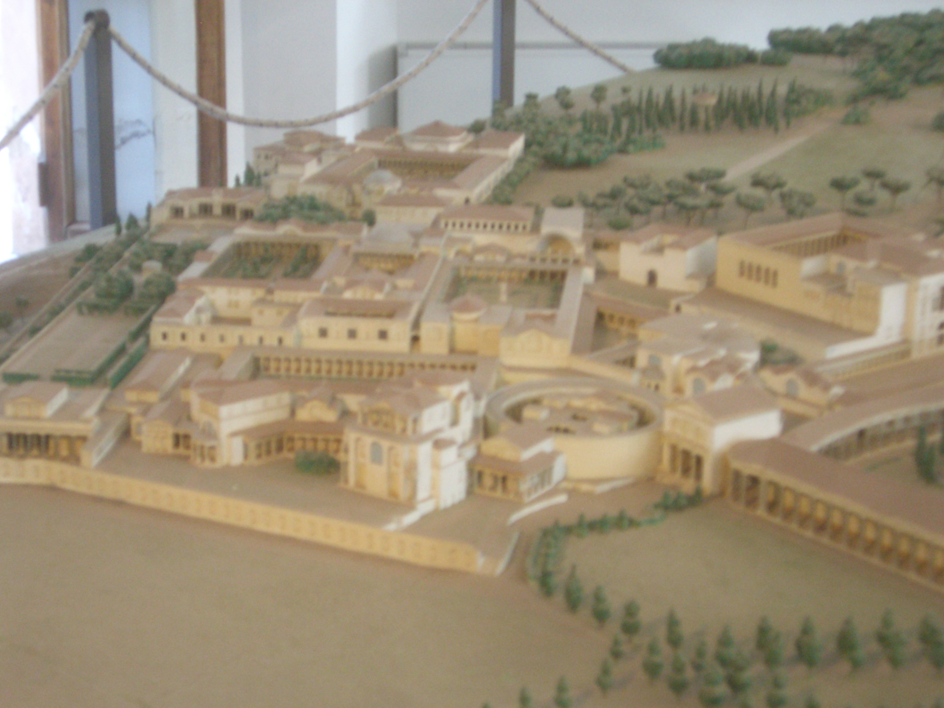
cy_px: 354
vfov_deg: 18.4
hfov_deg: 24.4
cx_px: 469
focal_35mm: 80
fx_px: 2182
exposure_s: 1/50
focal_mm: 12.8
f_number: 4.1
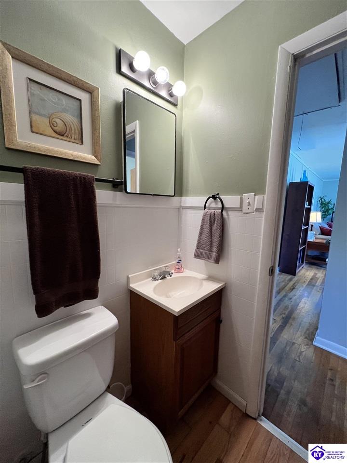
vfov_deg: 106.2
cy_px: 232
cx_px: 174
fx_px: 174
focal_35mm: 13
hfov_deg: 89.9
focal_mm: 1.57
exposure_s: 1/60
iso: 320
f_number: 1.8
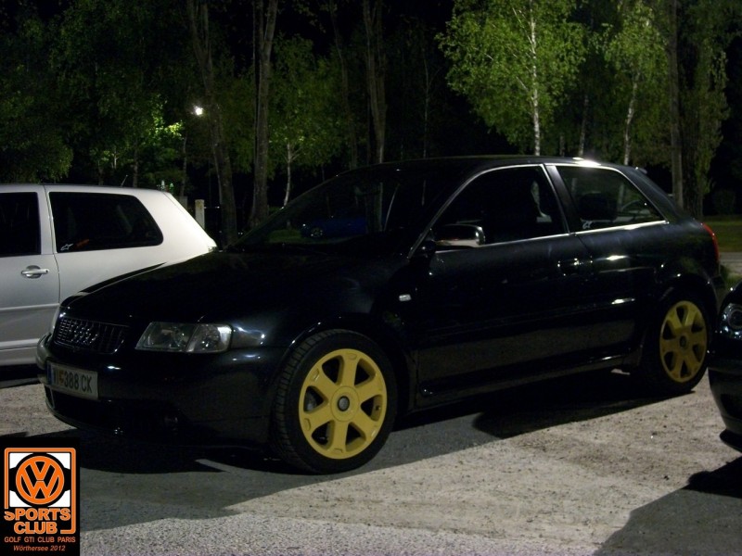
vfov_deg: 27.5
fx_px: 1136
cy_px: 278
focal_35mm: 53
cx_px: 371
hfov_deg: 36.2
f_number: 3.6
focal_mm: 8.8
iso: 320
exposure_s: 1/8
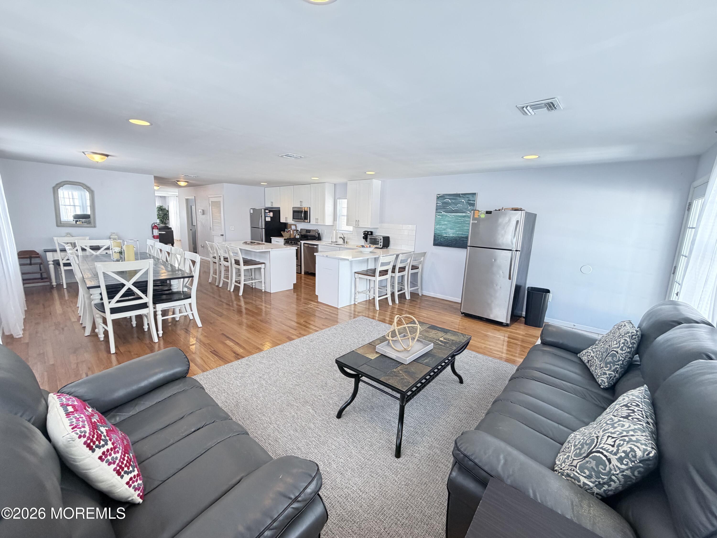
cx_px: 358
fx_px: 290
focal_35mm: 14
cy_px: 269
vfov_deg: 85.7
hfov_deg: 102.1
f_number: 2.2
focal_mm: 2.22
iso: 250
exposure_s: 1/60
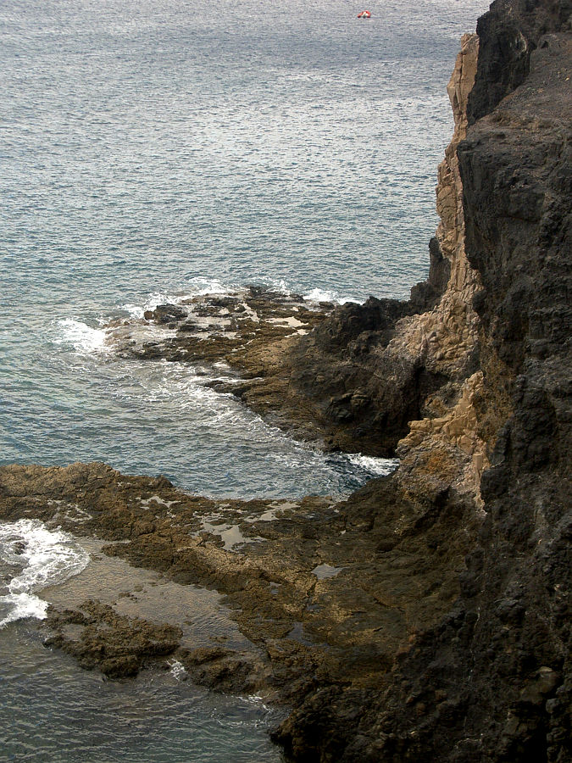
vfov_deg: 26.0
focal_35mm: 75
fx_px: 1652
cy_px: 382
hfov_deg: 19.6
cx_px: 286
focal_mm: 12.4
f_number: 4.2
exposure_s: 1/160
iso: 50
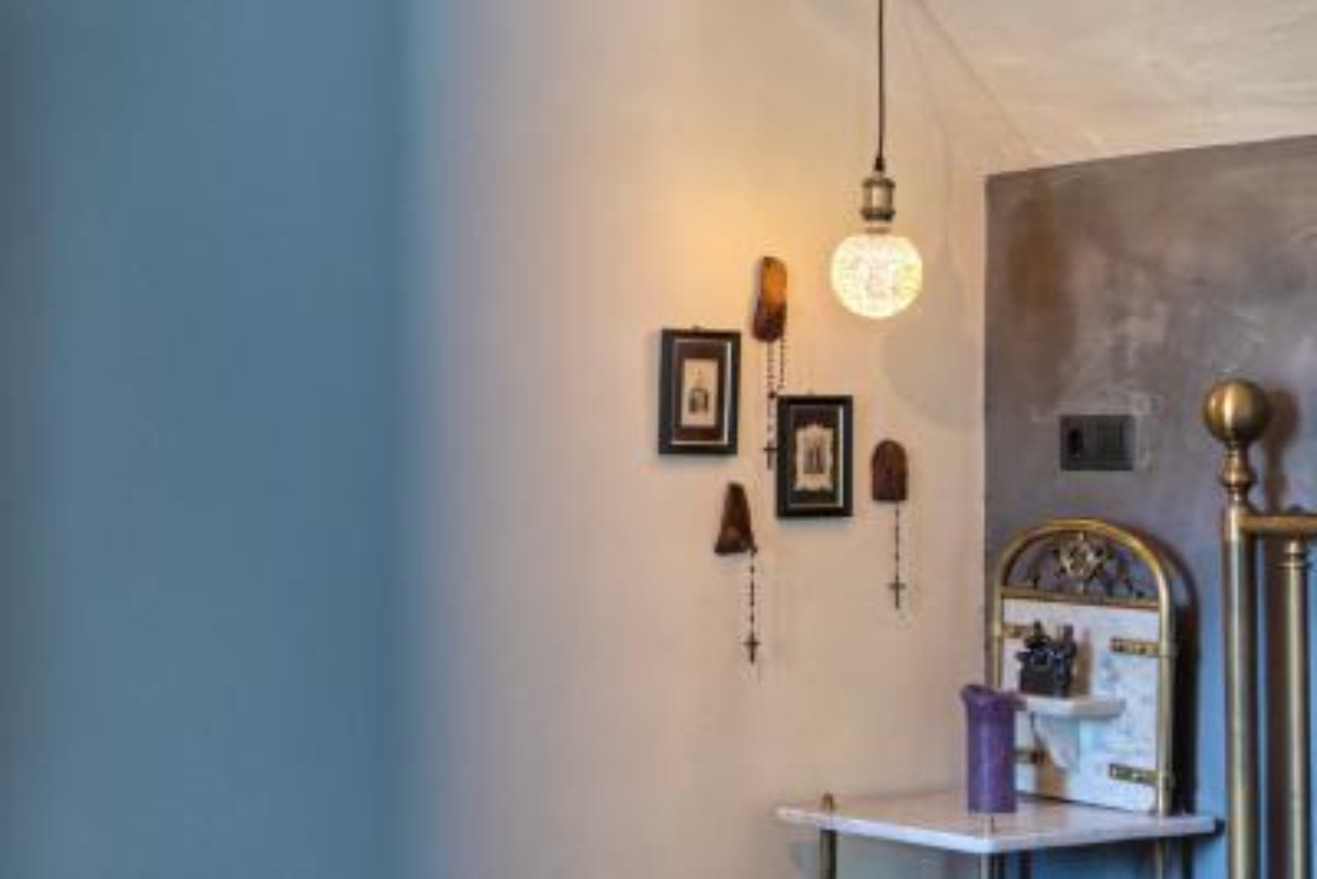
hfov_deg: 27.0
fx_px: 2745
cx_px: 658
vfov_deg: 18.2
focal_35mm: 75
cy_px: 440
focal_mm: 50
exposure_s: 1/100
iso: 4000
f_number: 1.8
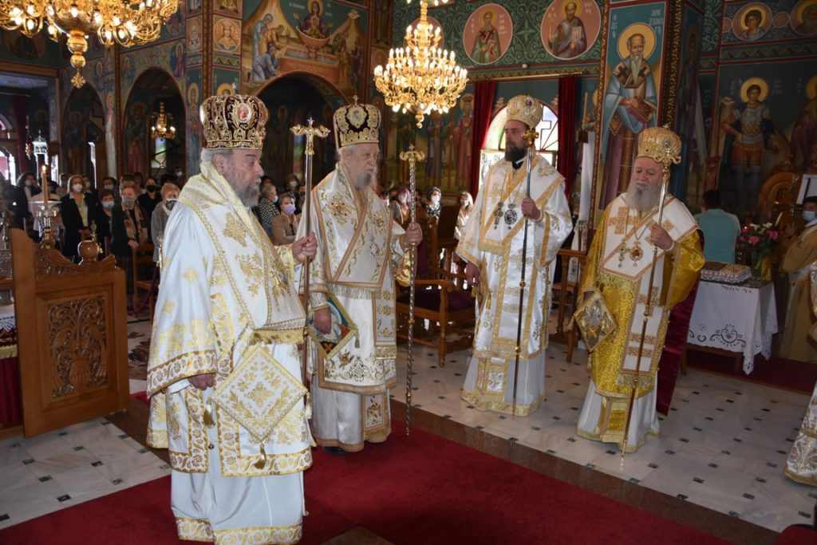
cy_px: 272
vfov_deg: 25.8
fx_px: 1192
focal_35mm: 52
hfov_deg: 37.8
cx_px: 408
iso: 800
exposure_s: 1/60
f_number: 5
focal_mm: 35
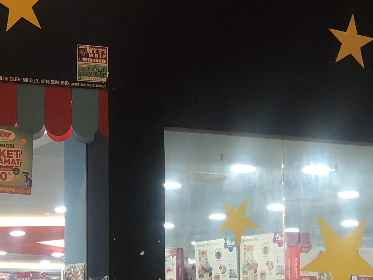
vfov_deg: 15.5
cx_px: -68
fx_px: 1013
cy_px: 258
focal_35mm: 94
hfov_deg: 19.7
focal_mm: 3.99
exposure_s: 1/33
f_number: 1.8
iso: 32
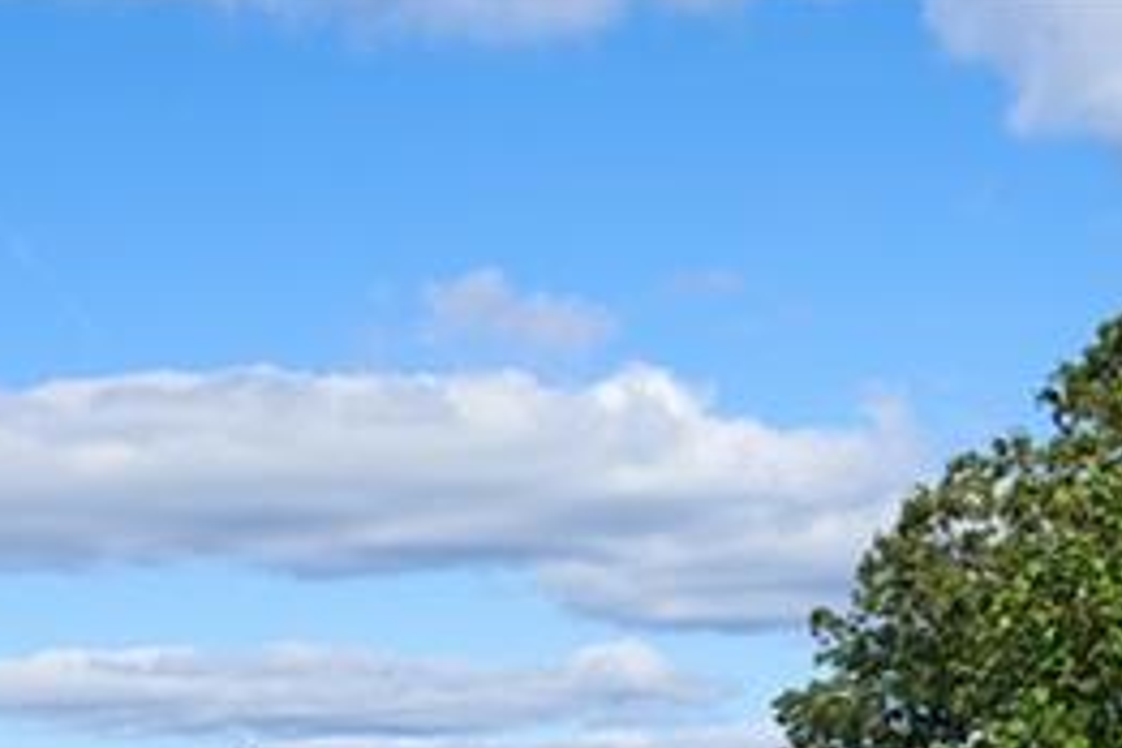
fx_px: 2929
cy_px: 1449
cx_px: 331
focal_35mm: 94
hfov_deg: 21.6
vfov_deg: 12.9
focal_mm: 24
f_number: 8
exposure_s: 1/320
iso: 100
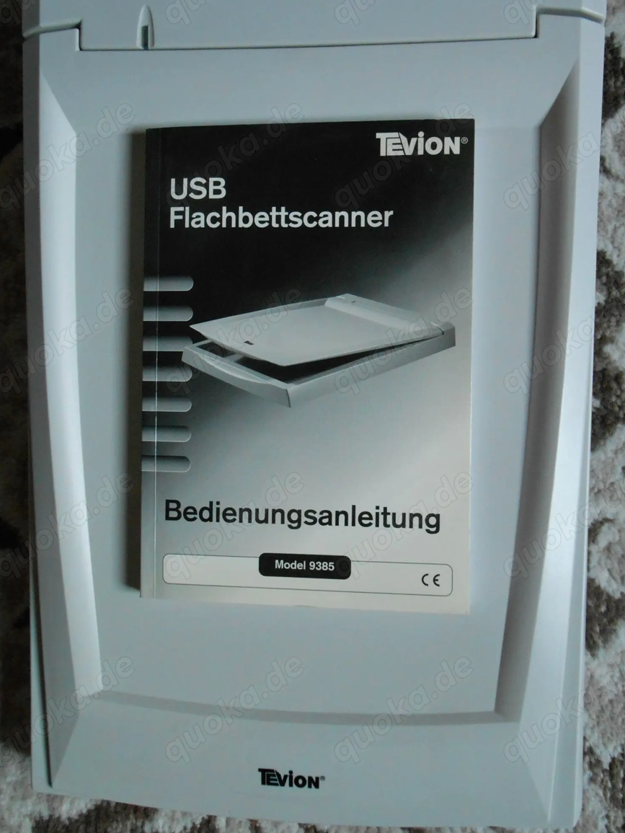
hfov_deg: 46.8
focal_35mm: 30
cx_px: 314
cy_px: 374
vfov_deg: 59.8
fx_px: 722
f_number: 3.5
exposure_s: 1/20
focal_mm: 4.6
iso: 400
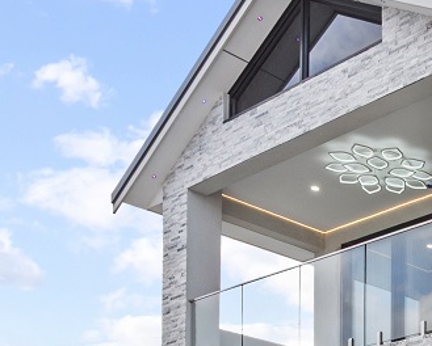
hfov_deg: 23.9
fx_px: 819
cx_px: 633
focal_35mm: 64
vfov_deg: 22.1
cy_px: 412
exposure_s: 1/50
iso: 200
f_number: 11
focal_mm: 9
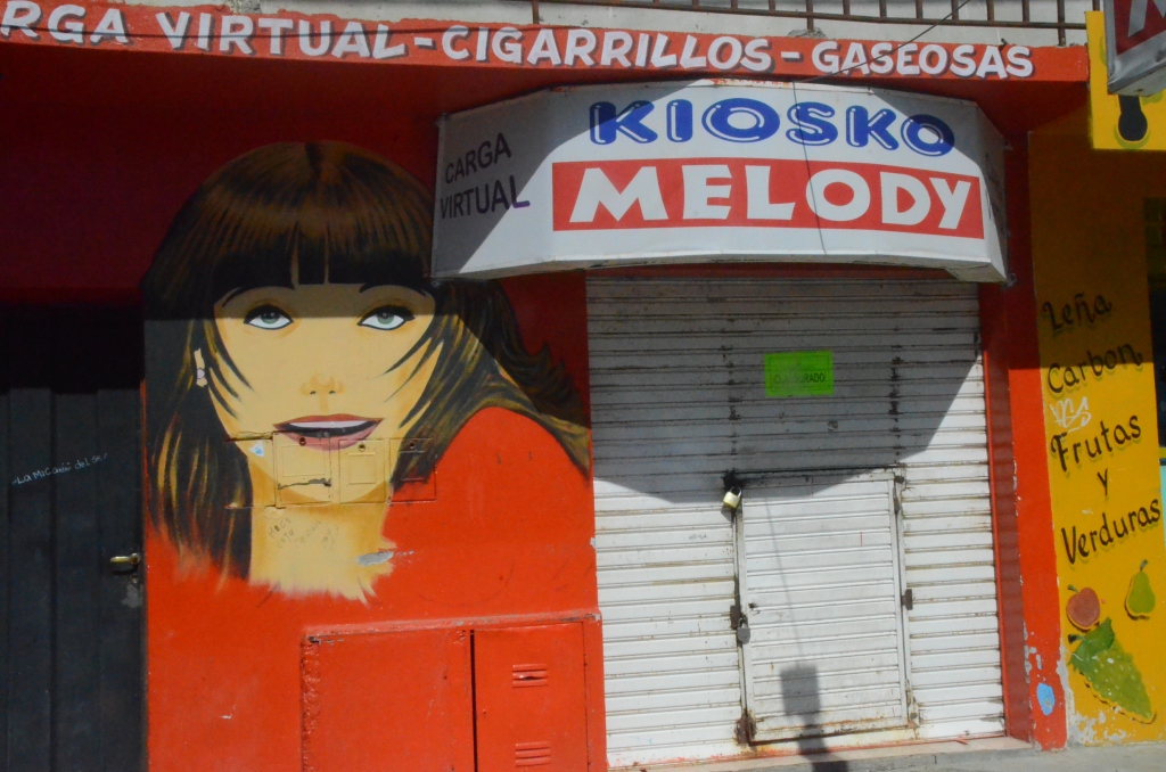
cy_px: 386
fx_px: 1260
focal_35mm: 39
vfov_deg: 34.1
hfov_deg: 49.6
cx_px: 583
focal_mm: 26
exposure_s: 1/4000
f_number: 25
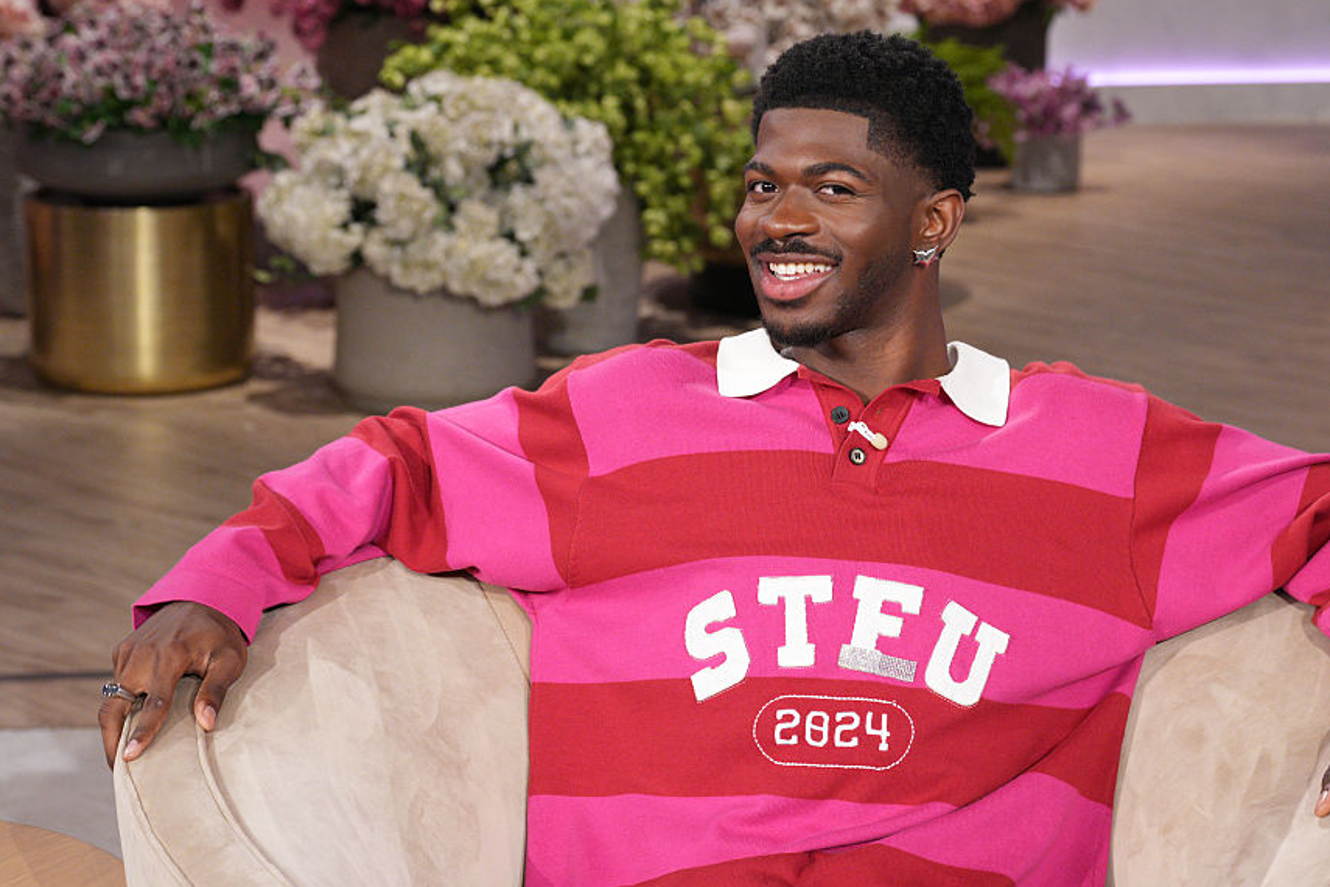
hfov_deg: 22.4
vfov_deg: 15.0
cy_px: 387
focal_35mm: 91
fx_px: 3362
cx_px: 768
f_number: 5.6
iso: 4000
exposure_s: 1/160
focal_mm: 76
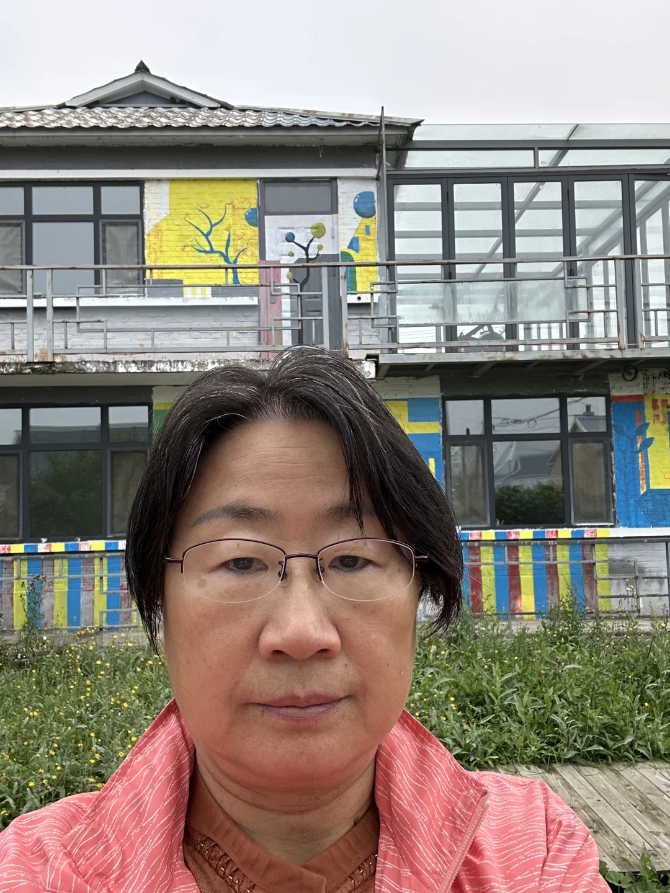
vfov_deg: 60.0
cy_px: 446
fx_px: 774
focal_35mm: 30
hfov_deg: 46.8
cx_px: 335
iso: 40
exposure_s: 1/121
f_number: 1.9
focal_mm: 2.69
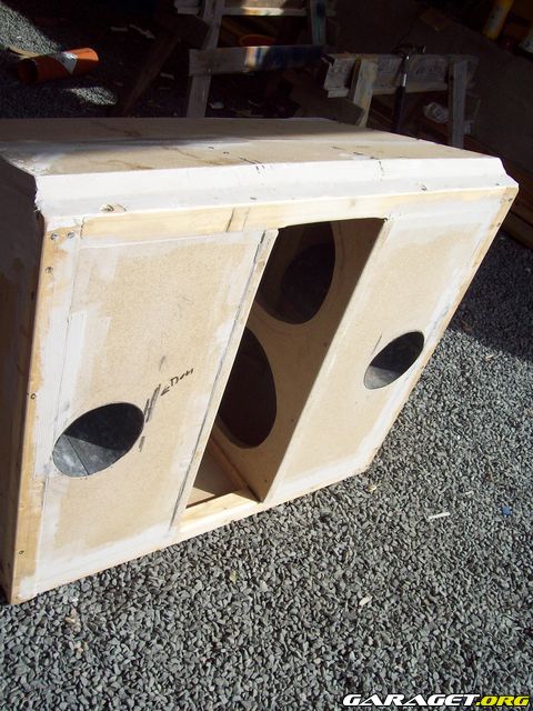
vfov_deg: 51.4
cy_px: 356
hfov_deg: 39.7
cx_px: 266
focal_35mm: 36
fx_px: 739
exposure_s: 1/604
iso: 80
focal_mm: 6
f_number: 4.8
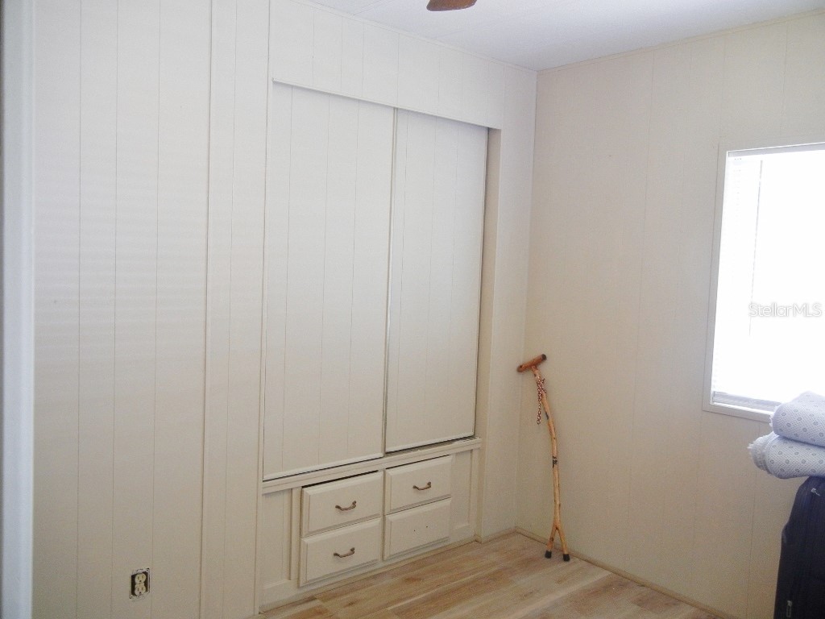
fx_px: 715
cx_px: 412
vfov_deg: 46.8
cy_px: 310
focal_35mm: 30
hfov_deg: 60.0
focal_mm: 5.4
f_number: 3.5
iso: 266
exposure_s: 1/30
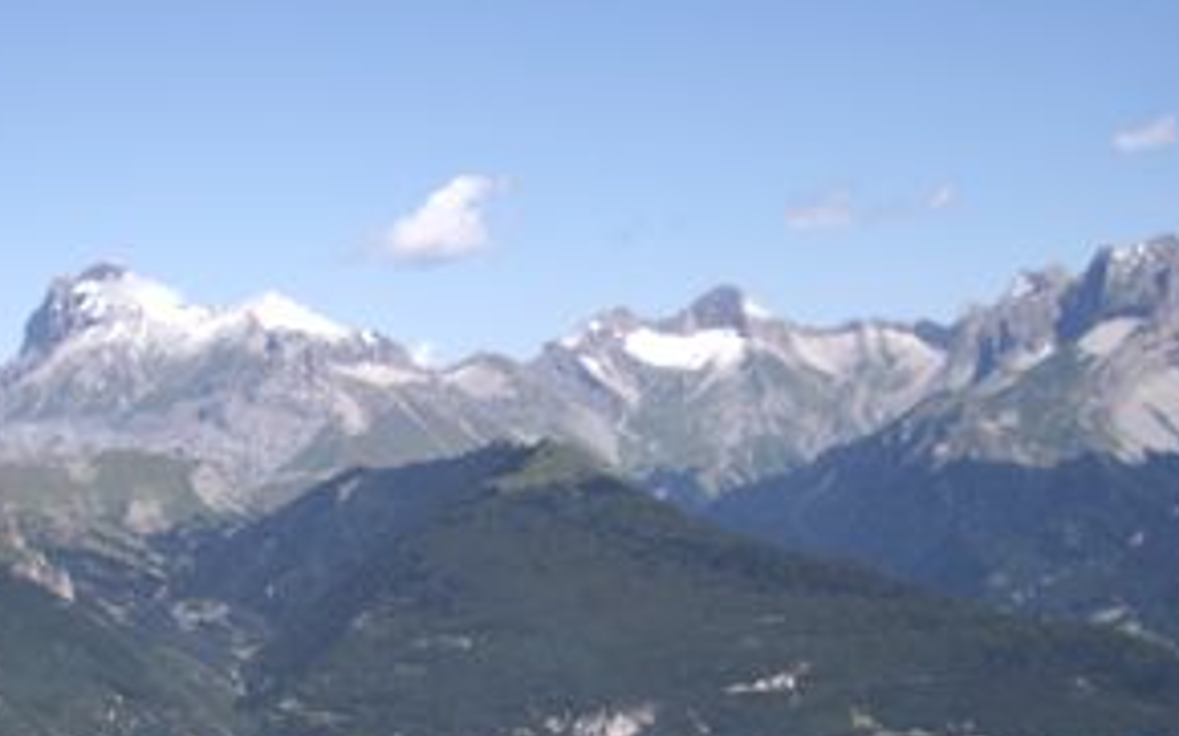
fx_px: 2859
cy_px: 663
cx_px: 459
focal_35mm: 89
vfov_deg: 14.5
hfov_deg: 23.3
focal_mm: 7.9
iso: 50
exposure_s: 1/800
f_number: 2.8
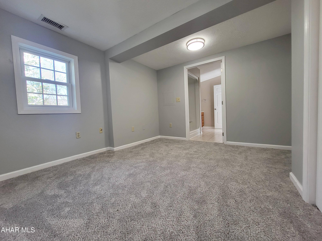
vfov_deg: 89.9
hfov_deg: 106.2
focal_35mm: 13
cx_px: 161
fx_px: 121
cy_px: 120
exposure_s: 1/60
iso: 125
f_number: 2.2
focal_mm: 1.74
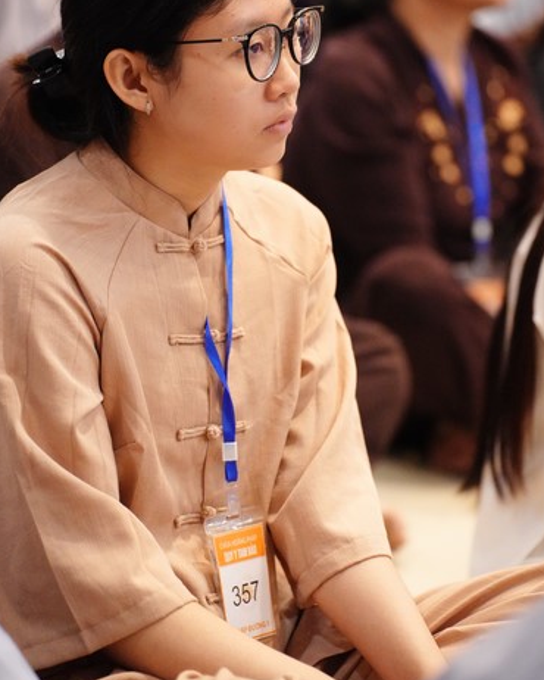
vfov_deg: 9.7
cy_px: 272
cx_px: 265
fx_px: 3982
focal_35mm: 198
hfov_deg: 7.8
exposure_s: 1/400
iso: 12800
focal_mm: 150
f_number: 2.8
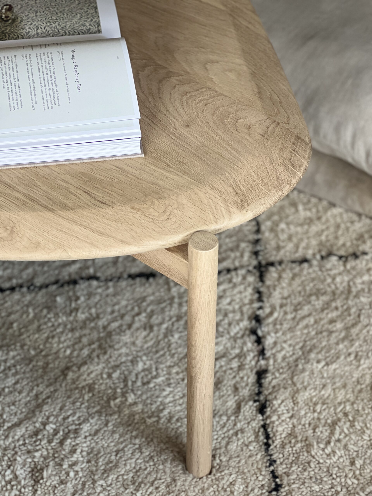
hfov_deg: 19.1
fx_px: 1103
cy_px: 248
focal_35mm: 77
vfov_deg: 25.3
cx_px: 186
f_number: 2.8
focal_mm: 9
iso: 250
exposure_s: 1/40
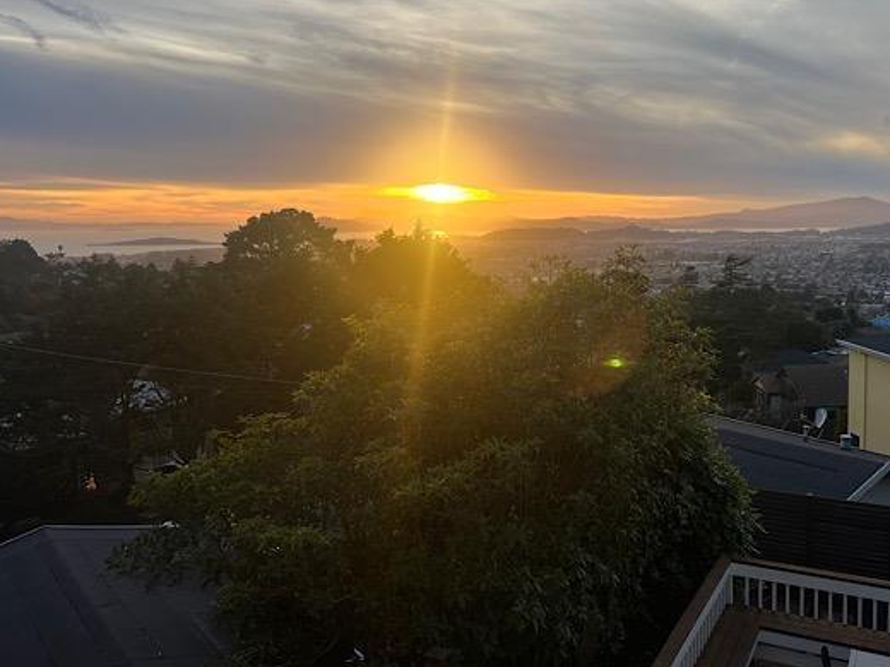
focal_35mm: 32
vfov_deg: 43.9
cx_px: 532
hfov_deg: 56.4
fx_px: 823
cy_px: 258
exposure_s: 1/940
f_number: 1.5
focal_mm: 5.7
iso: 50
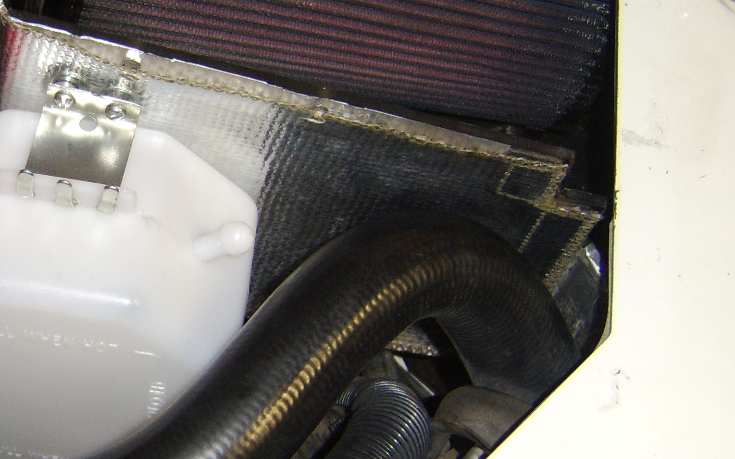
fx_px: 1322
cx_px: 54
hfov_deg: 29.6
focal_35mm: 66
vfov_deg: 19.7
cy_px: 198
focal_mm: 8.13
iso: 141
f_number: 2.7
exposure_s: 1/30
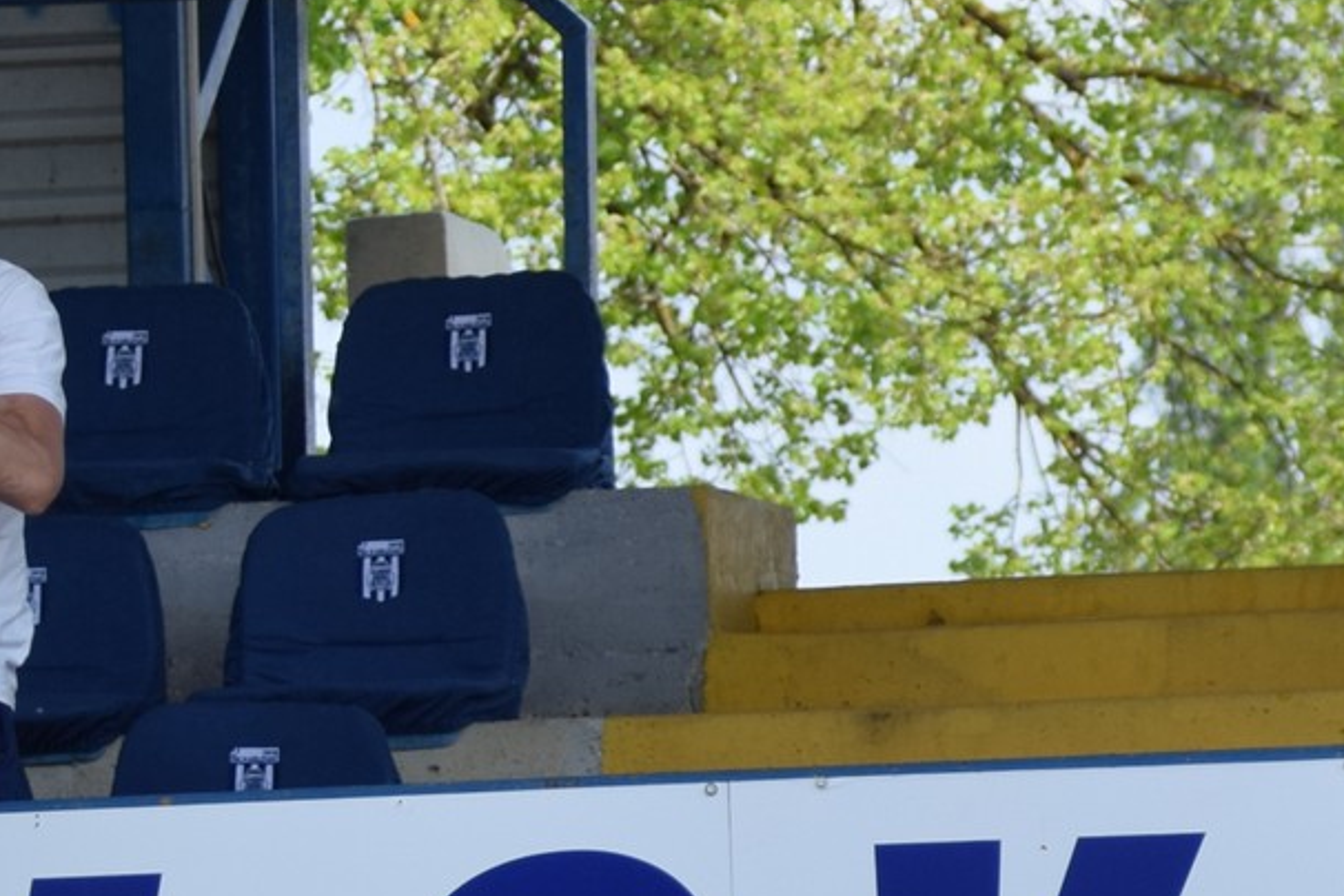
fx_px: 17471
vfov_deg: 2.9
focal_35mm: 468
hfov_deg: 4.3
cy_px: 1930
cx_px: 2743
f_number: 4.5
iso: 100
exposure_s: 1/500
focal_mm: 70
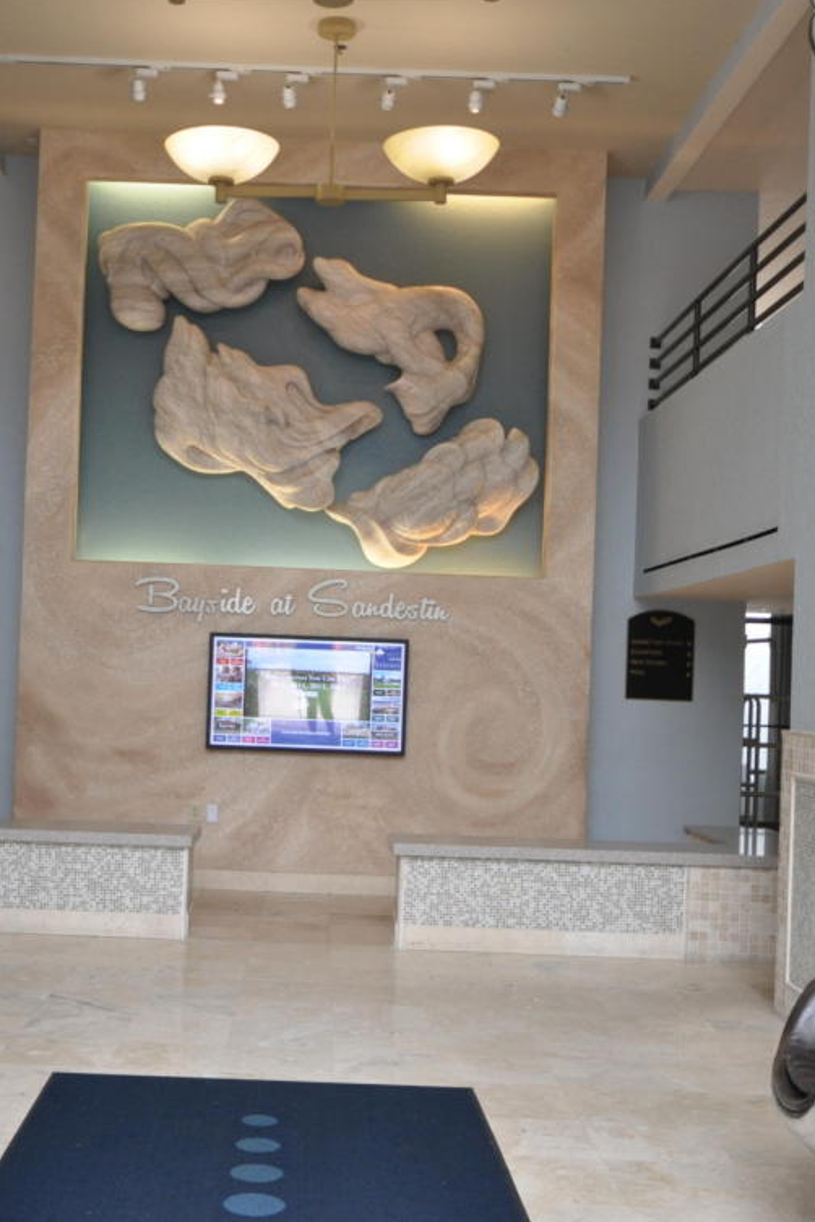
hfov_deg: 29.1
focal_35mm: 46
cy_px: 617
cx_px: 313
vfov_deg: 42.7
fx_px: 1562
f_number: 5.6
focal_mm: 20
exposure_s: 1/80
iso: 800
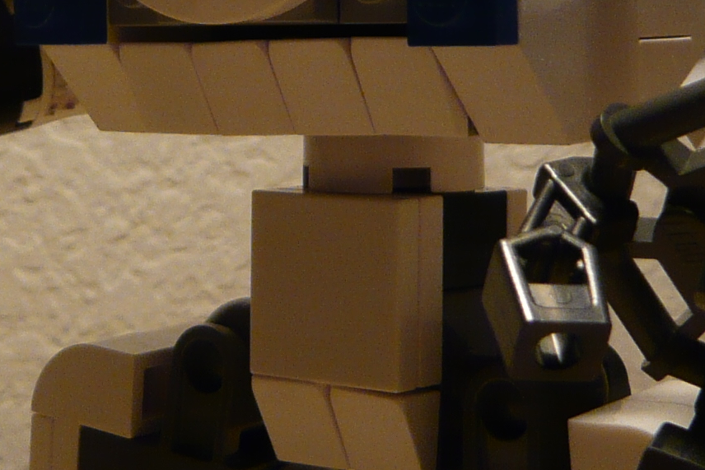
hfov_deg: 18.4
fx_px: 2174
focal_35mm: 111
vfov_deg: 12.1
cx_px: 345
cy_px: -47
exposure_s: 1/30
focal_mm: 4.6
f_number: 2.8
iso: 125
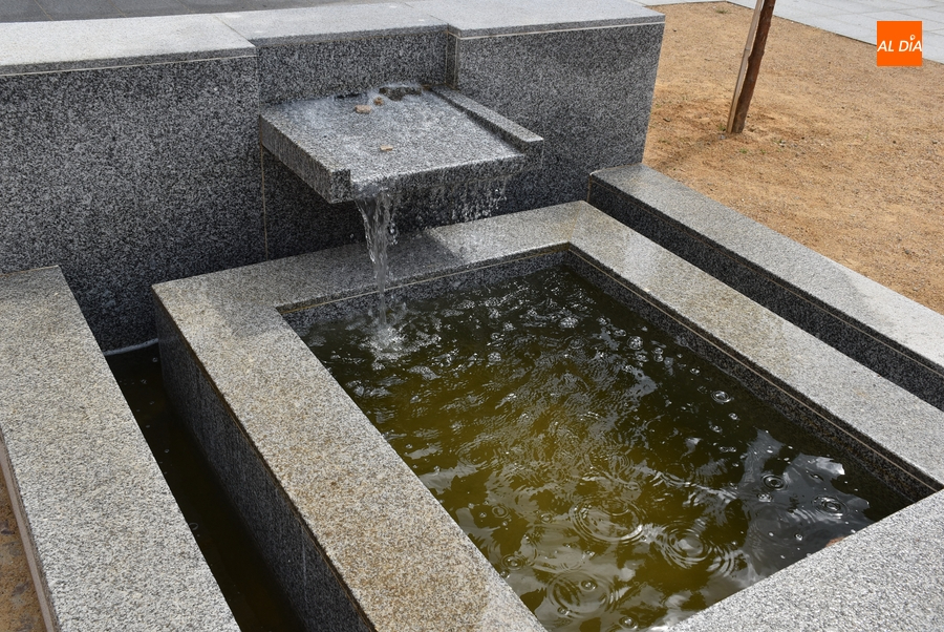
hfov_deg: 55.1
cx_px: 472
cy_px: 316
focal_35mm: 34
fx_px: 906
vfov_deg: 38.4
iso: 200
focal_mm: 23
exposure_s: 1/320
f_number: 9
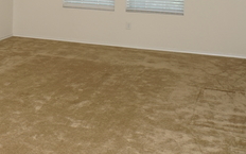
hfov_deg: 32.1
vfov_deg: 19.8
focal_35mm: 62
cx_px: 51
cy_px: -27
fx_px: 416
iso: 320
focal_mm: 15
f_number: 4
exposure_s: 1/160
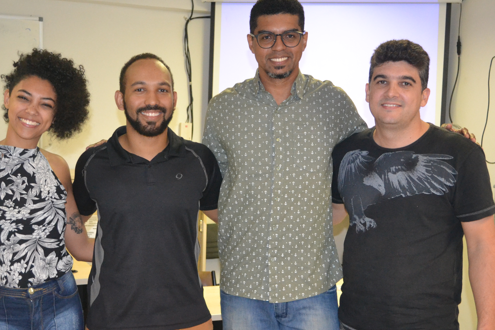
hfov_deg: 37.5
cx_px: 234
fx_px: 729
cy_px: 193
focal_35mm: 53
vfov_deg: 25.5
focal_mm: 22
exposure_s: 1/60
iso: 2000
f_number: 4
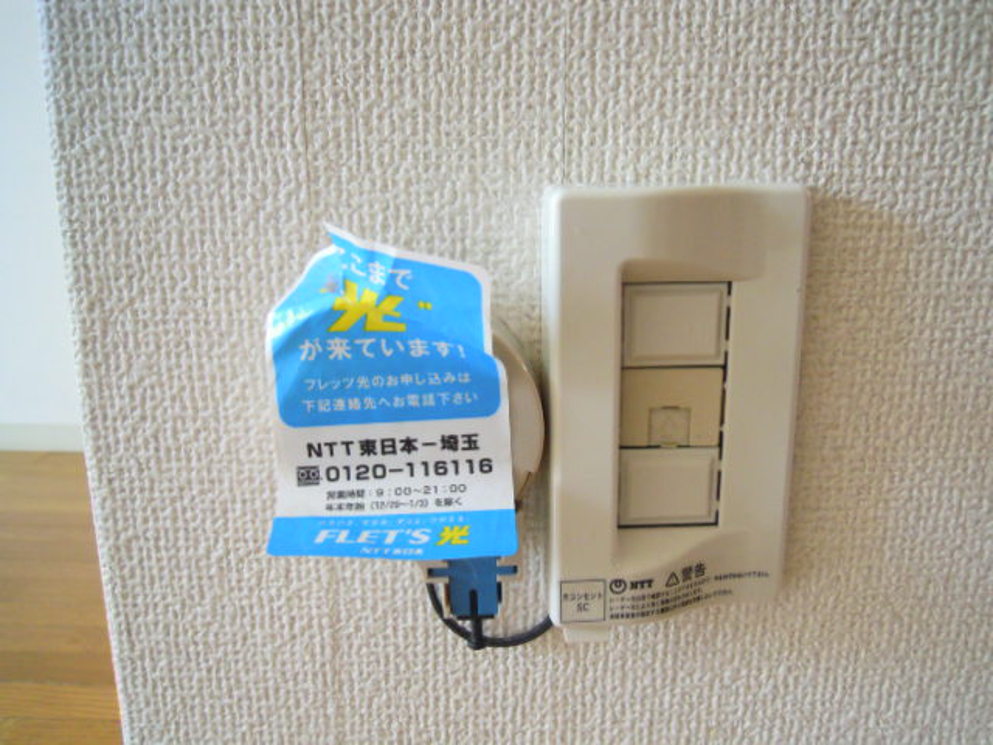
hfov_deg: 63.4
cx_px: 496
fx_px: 803
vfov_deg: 49.7
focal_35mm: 28
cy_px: 372
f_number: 2.7
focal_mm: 5
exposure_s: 1/125
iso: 560
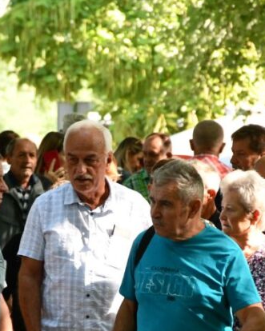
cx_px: 75
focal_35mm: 480
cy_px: 289
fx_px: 4708
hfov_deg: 3.2
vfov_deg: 4.0
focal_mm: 112
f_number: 5.6
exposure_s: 1/160
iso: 800
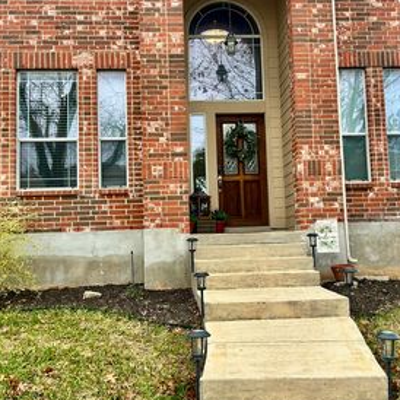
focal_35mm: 42
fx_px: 549
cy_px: 179
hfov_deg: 40.0
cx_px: 210
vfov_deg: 40.0
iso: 50
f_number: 1.5
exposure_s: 1/1019
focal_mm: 5.7
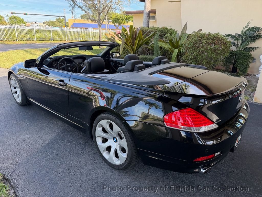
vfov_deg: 56.8
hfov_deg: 71.6
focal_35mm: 24
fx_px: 182
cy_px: 98
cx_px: 131
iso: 100
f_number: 1.78
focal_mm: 6.76
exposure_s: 1/339
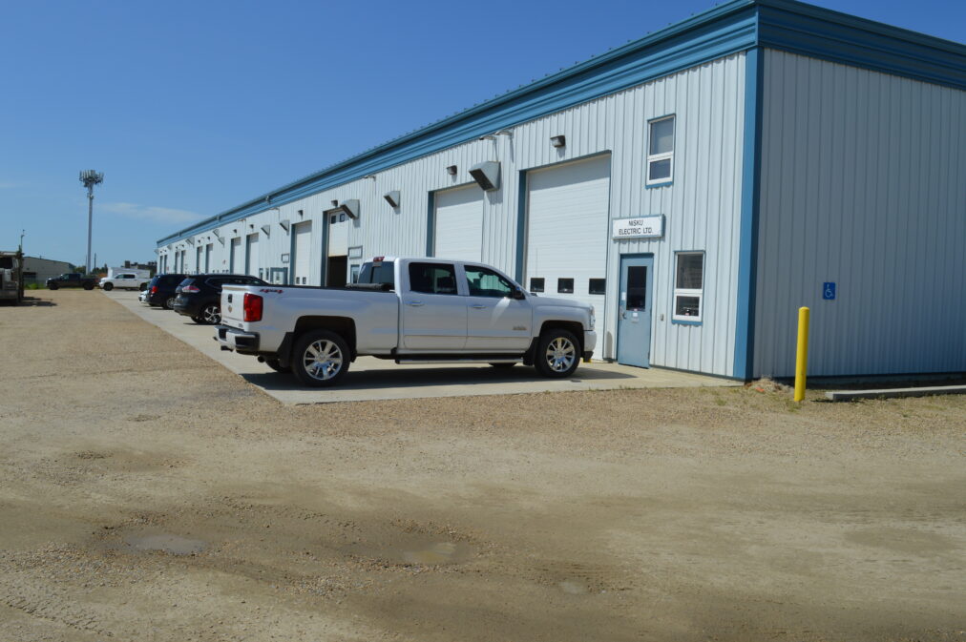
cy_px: 321
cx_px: 483
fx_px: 804
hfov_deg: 62.0
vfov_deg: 43.5
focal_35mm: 30
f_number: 9
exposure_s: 1/320
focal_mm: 20
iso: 100
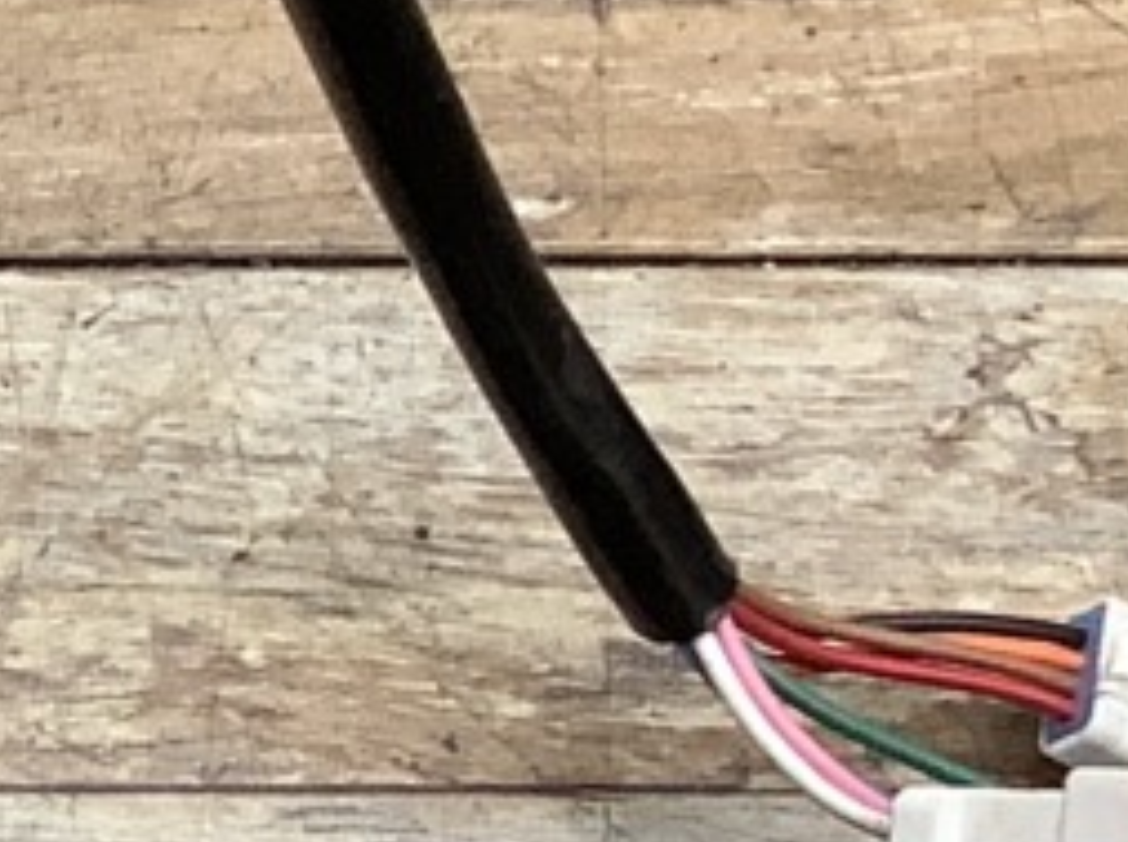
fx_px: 6573
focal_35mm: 202
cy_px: 795
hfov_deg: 8.7
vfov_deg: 7.3
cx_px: -1850
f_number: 2.4
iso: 100
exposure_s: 1/50
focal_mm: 3.3
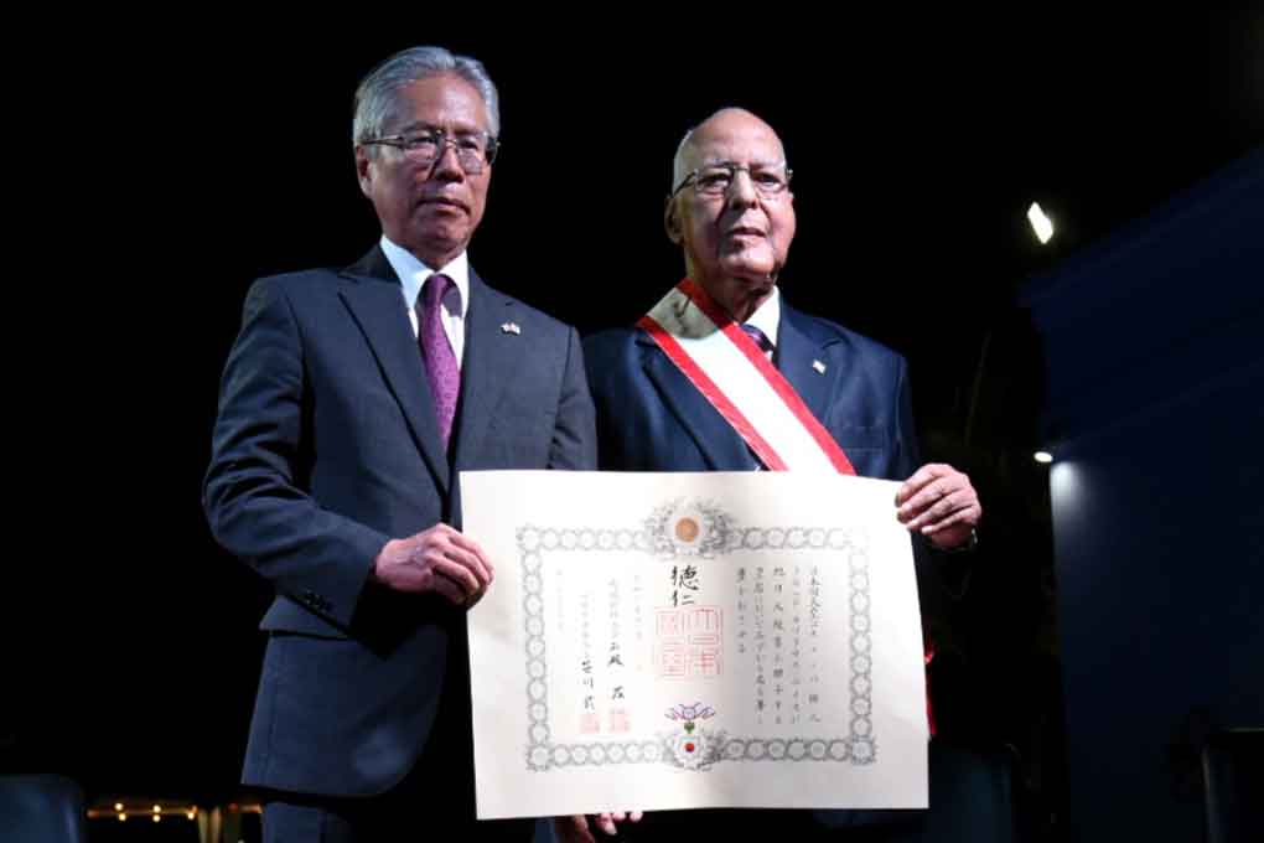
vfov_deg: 35.1
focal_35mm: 38
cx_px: 632
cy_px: 422
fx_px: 1334
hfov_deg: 50.7
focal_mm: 38
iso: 2500
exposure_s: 1/200
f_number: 5
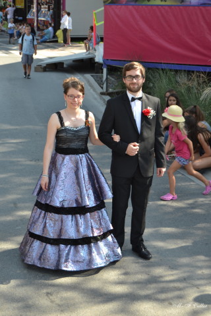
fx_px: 633
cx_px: 106
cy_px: 158
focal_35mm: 72
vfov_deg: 28.1
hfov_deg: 18.9
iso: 125
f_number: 5.6
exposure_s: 1/125
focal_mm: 48
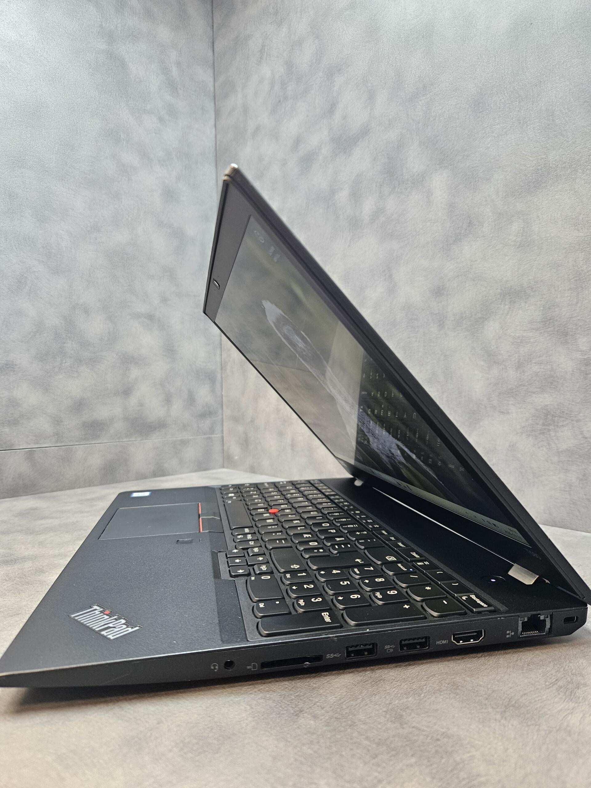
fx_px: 524
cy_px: 394
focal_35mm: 23
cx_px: 296
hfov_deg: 58.9
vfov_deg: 73.9
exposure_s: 1/100
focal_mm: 5.4
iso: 400
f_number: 1.8
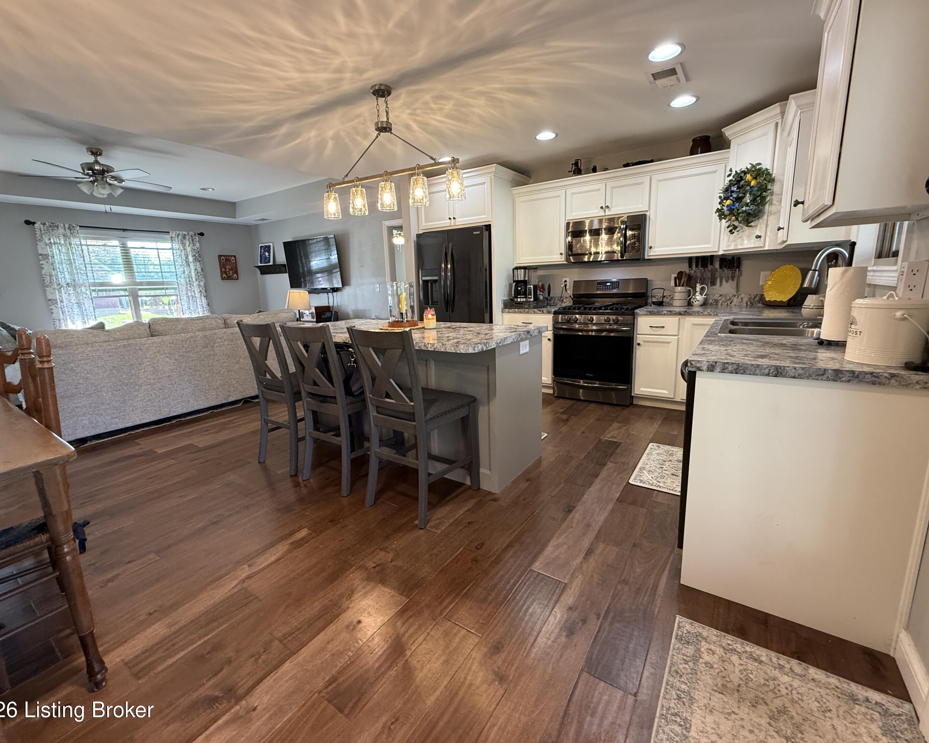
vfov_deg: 84.0
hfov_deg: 96.8
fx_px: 412
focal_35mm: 15
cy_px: 362
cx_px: 462
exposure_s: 1/60
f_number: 2.2
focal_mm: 2.22
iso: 250
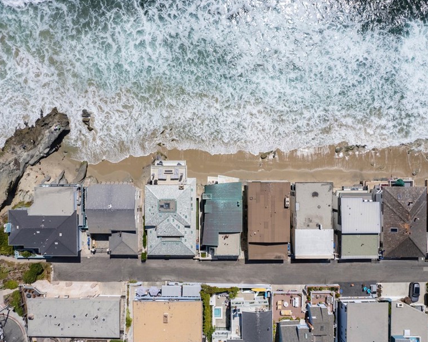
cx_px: 207
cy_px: 180
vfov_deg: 51.5
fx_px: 355
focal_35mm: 28
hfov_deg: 62.2
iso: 100
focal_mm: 8.38
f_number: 2.8
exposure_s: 1/4000
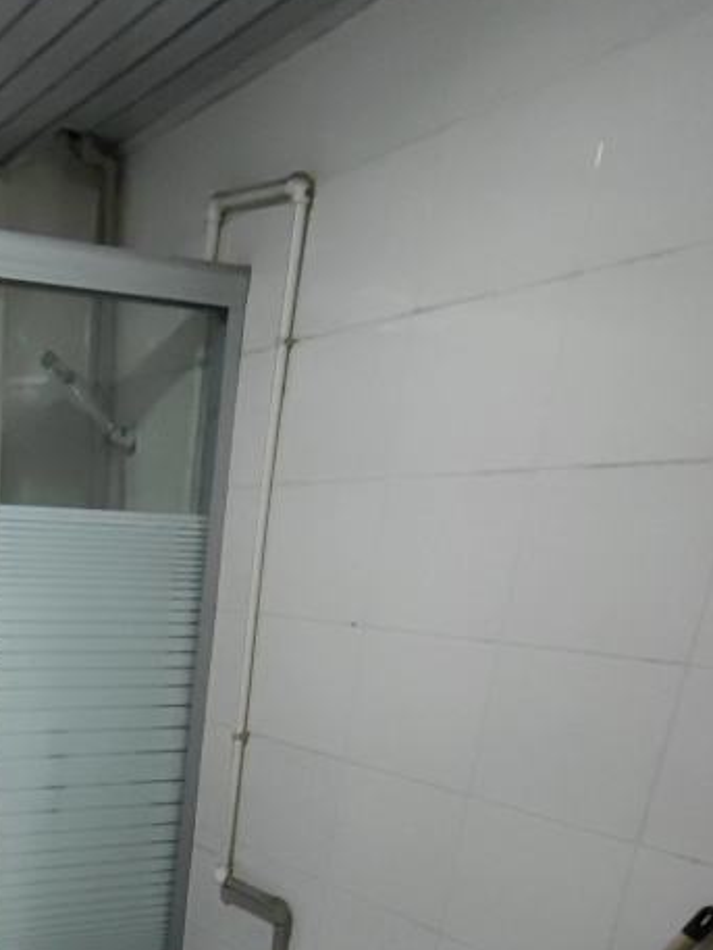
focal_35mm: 35
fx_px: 961
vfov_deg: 42.8
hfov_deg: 37.0
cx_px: 19
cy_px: 1013
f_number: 2.2
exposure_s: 1/40
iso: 400
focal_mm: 2.35
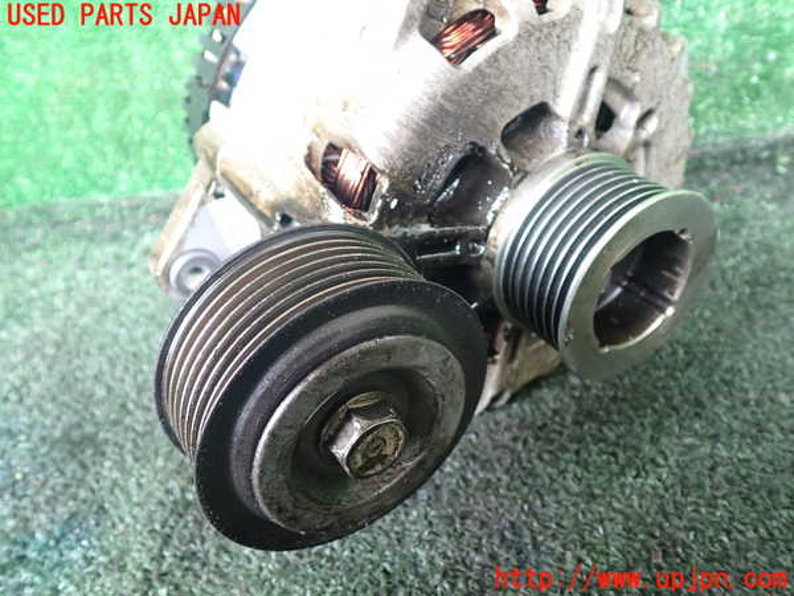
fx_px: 688
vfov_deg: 46.8
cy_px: 298
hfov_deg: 60.0
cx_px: 397
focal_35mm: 30
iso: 400
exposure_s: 1/30
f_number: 2.3
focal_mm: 5.4
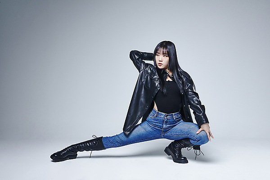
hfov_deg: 53.1
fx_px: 270
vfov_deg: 36.9
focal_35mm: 36
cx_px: 135
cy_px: 90
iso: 125
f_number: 14
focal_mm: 36
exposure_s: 1/200
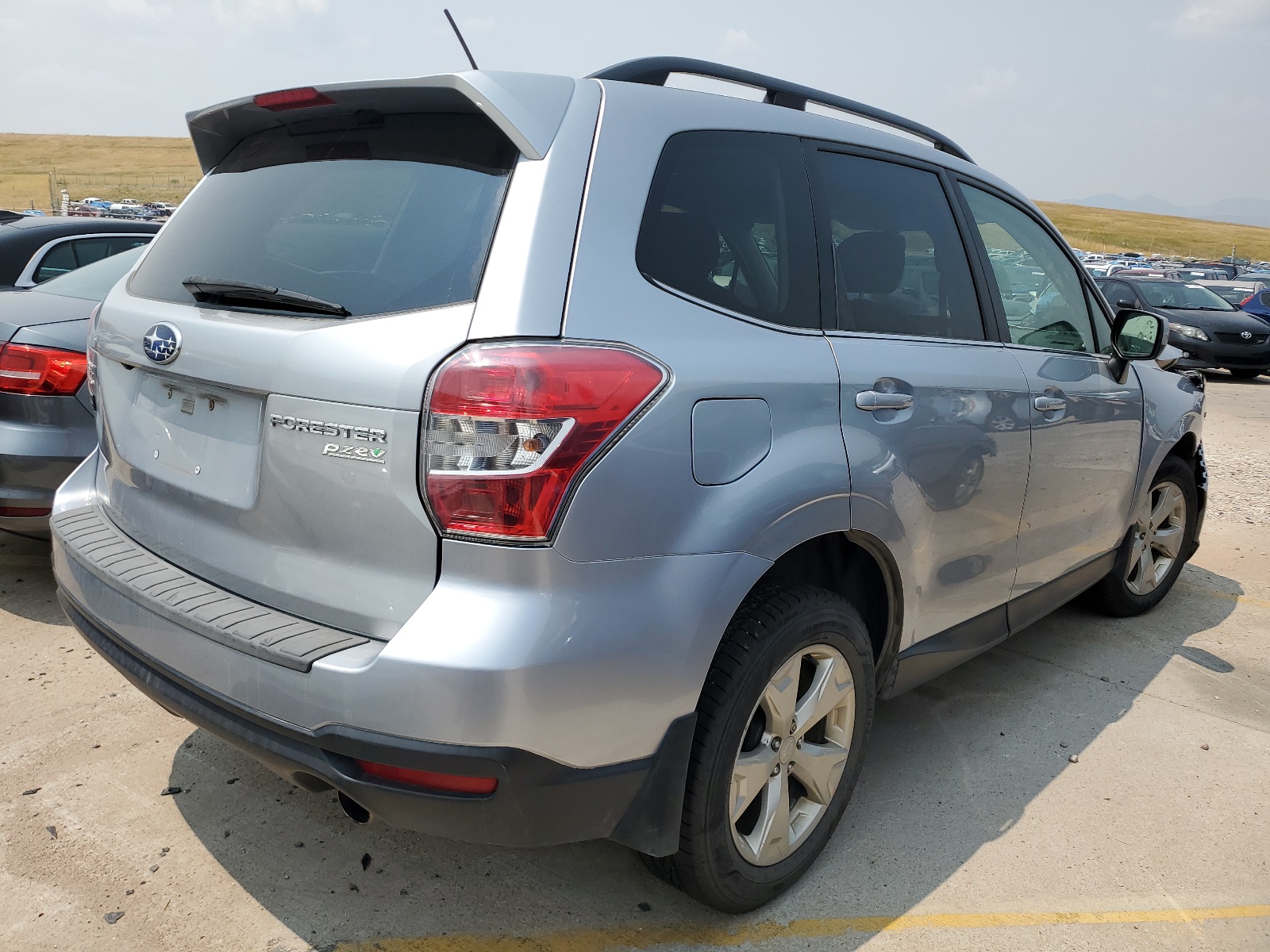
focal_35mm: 26
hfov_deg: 67.3
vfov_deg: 53.1
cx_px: 635
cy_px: 476
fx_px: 954
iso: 50
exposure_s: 1/3333
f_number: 1.5
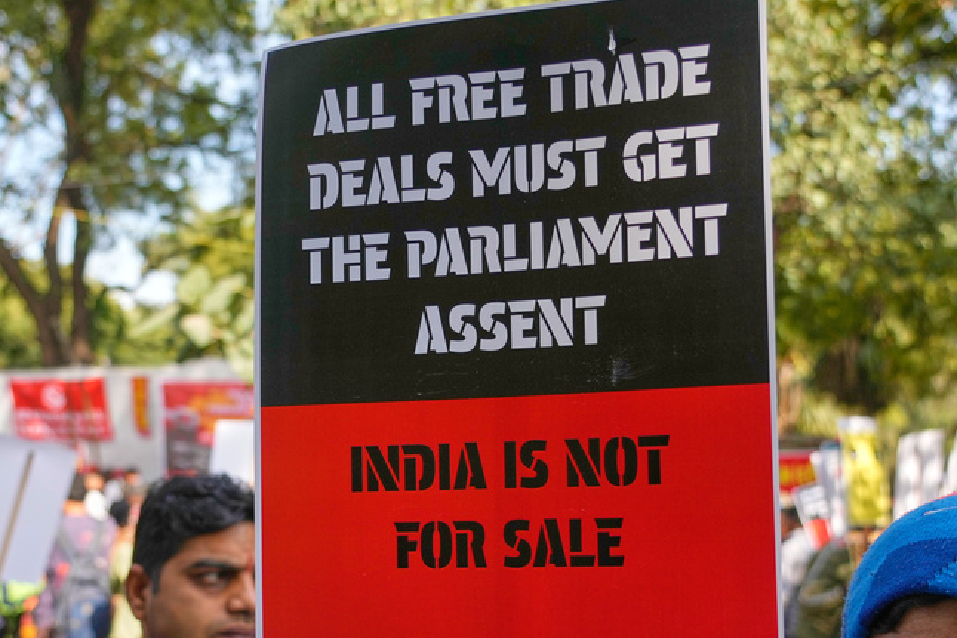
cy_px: 471
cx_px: 436
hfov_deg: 42.7
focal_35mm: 46
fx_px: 1223
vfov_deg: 28.9
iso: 400
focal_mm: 29
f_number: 4
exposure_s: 1/1000
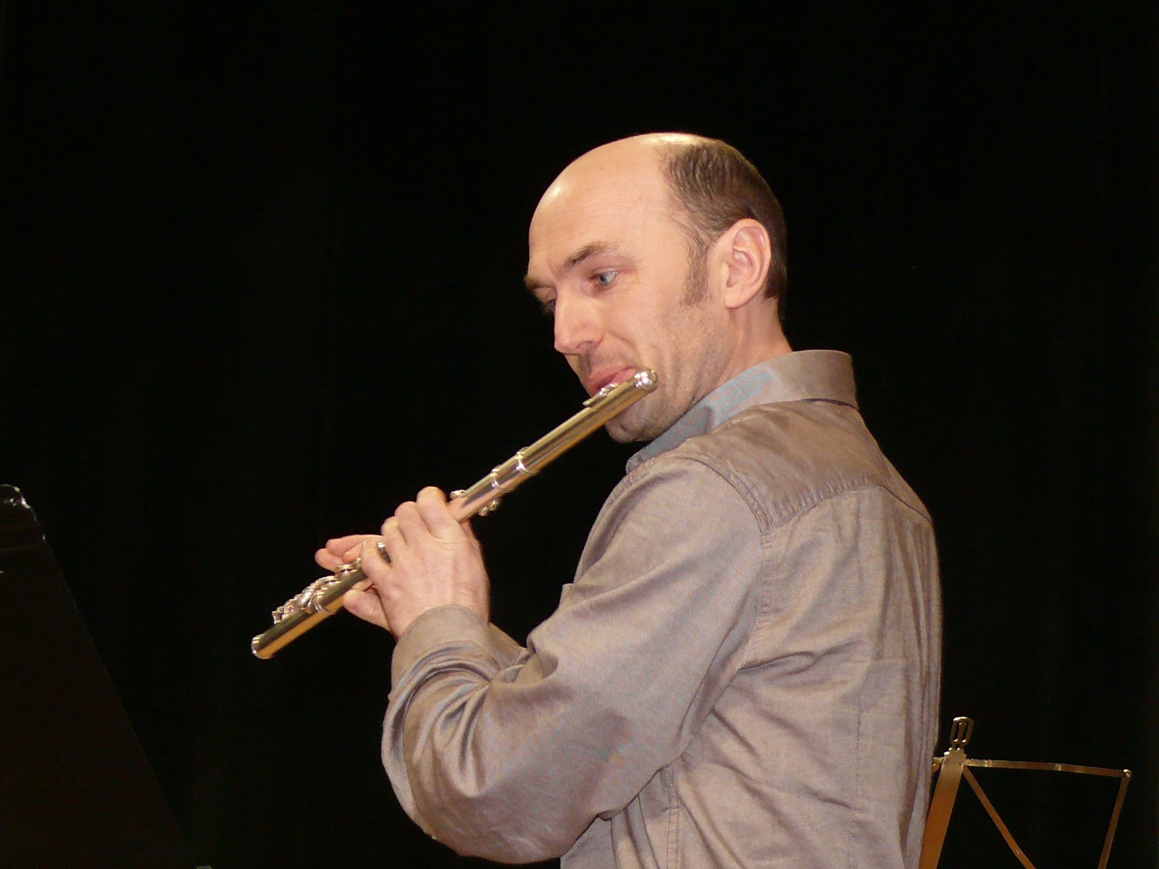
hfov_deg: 14.2
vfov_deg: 10.7
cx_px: 580
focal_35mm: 139
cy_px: 434
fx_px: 4654
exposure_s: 1/30
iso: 200
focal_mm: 16.4
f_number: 3.2
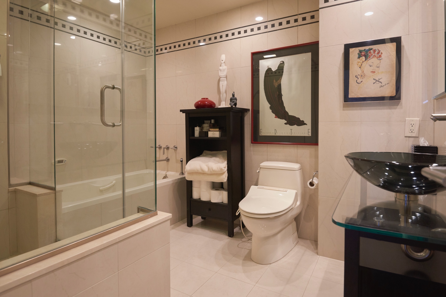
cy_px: 148
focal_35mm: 20
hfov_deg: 84.0
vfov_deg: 62.0
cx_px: 223
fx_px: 248
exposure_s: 1/60
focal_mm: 20
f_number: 5.6
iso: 3200
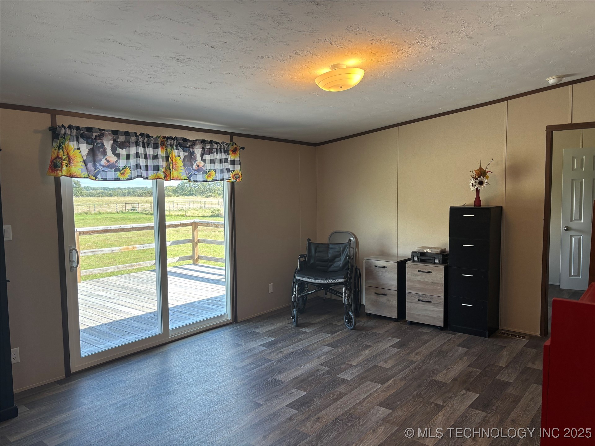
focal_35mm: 26
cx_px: 298
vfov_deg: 53.1
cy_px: 223
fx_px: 447
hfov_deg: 67.3
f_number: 1.6
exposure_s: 1/120
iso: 50
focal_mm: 5.96
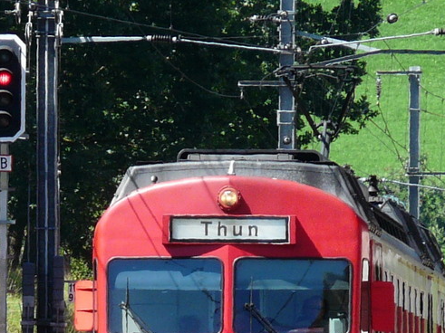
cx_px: 305
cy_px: 294
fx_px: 7698
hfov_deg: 3.3
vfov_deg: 2.5
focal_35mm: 599
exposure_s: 1/250
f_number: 5.6
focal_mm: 48.2
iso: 100
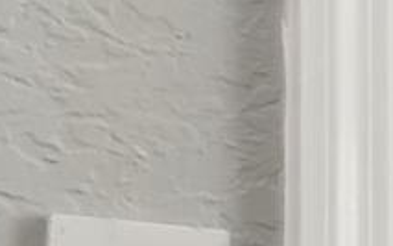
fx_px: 1231
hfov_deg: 10.6
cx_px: 1245
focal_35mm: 115
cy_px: 422
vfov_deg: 10.8
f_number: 7.1
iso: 100
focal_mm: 10
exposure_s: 1/6
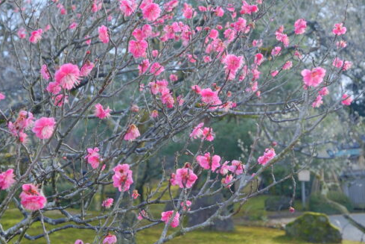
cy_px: 86
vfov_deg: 26.9
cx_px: 173
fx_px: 507
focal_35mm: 50
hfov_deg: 39.6
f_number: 5
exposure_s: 1/420
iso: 640
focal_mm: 19.1
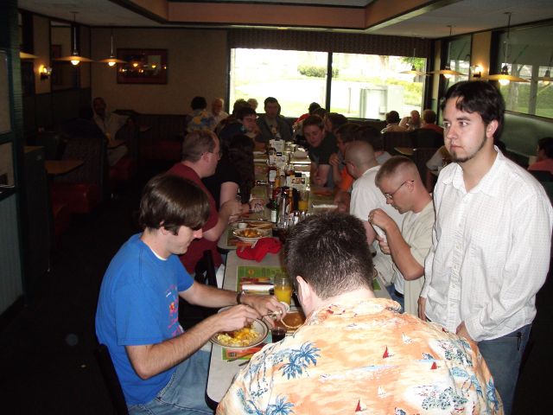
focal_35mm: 35
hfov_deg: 52.6
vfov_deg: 40.7
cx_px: 276
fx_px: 559
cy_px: 208
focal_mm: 5.8
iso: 200
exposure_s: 1/60
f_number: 2.6
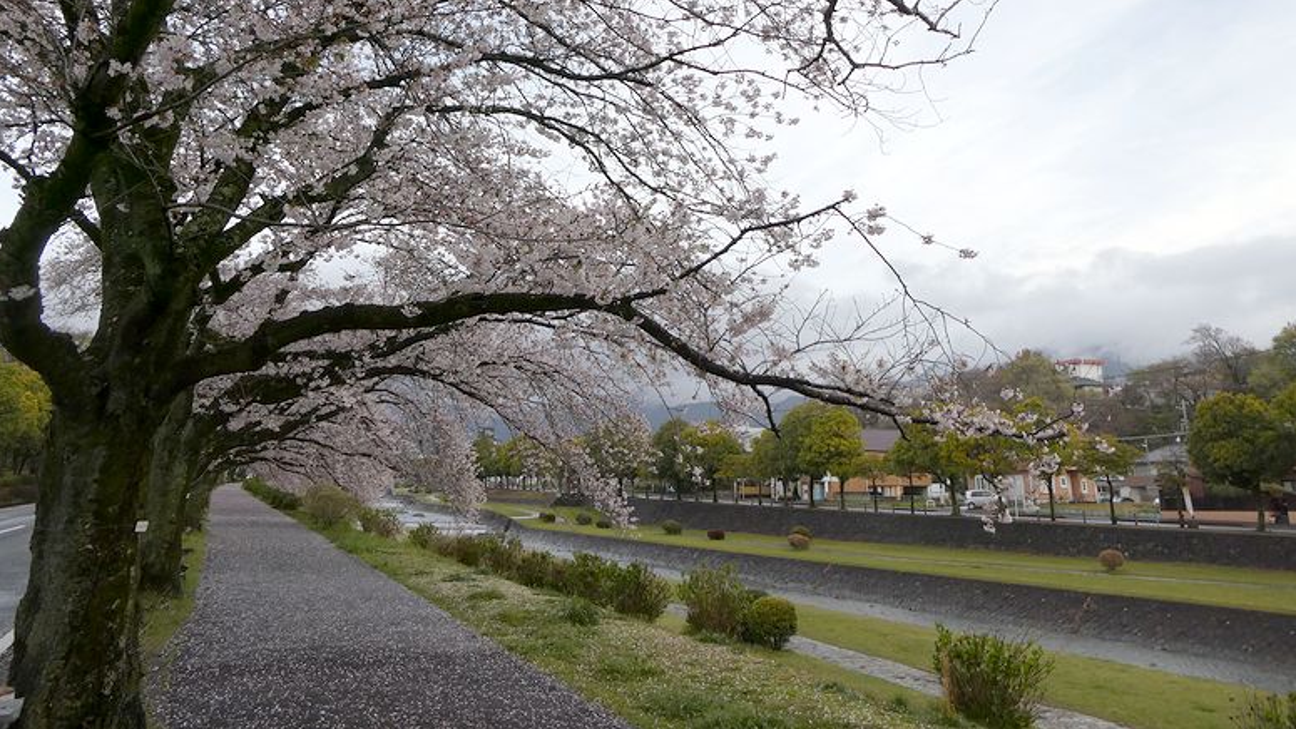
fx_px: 928
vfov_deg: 42.2
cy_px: 229
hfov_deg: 69.9
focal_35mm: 27
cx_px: 654
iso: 80
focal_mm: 4.3
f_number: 3.3
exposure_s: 1/125
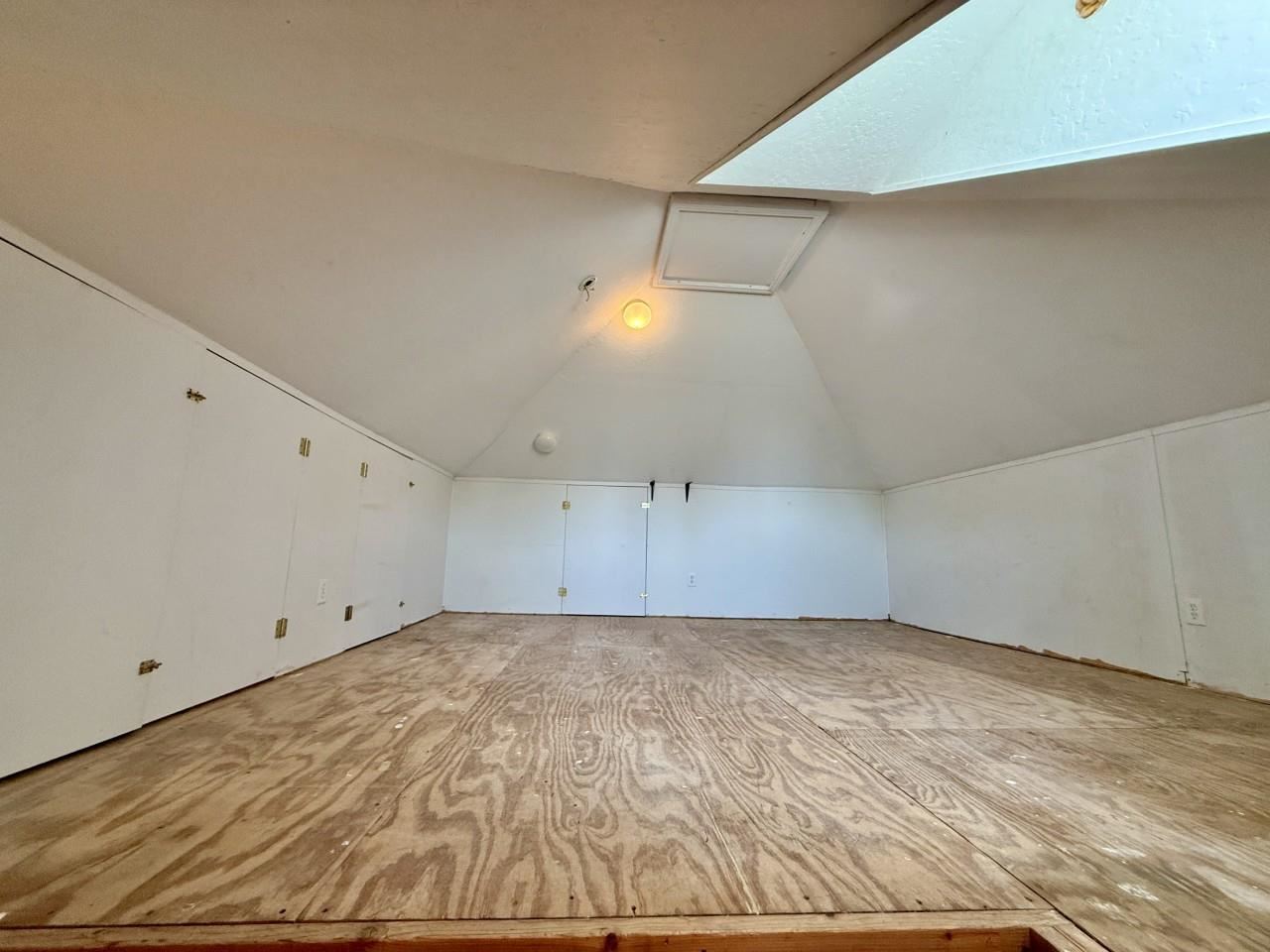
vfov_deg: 85.7
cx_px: 635
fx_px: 514
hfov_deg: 102.1
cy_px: 476
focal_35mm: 14
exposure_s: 1/120
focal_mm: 2.22
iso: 320
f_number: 2.2
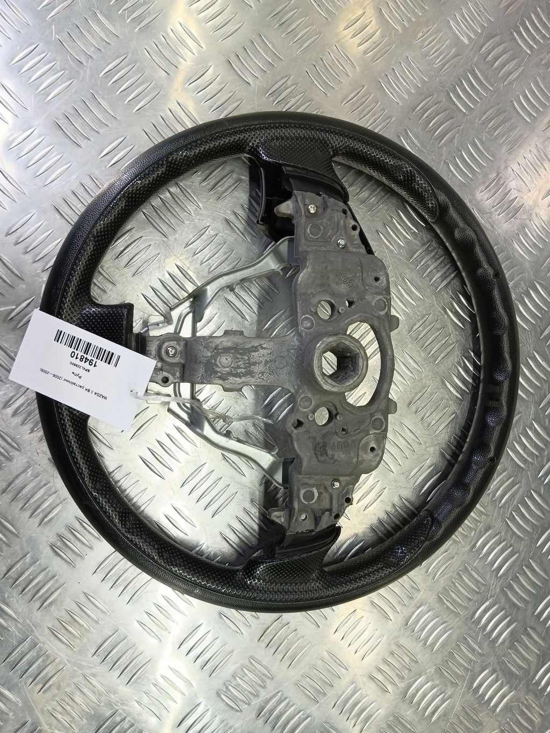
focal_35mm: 23
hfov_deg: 58.9
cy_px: 366
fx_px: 487
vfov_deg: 73.9
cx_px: 275
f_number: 1.6
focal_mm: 4.11
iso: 110
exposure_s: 1/50
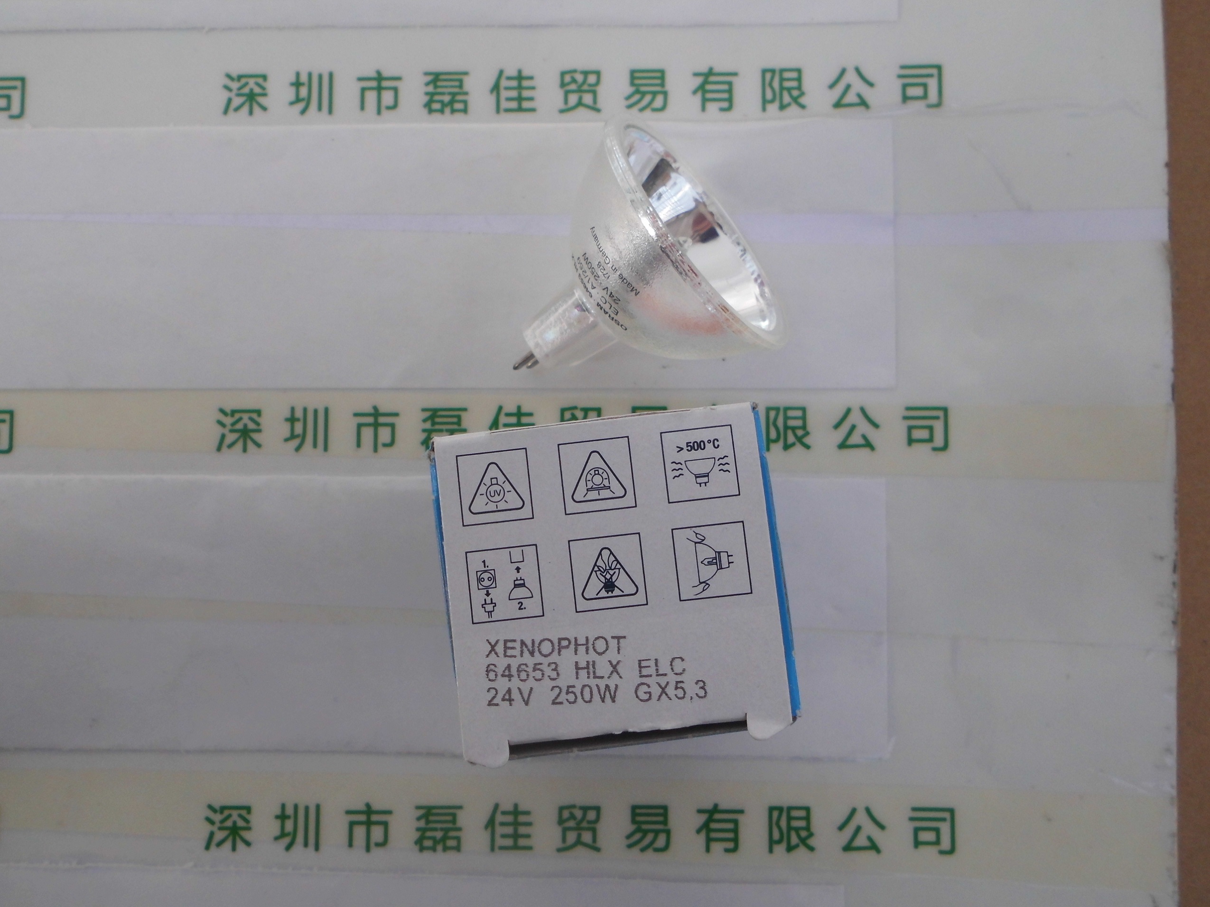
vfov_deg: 45.4
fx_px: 1084
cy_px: 454
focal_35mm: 31
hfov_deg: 58.4
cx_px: 605
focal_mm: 5.5
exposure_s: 1/449
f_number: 3.5
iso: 100
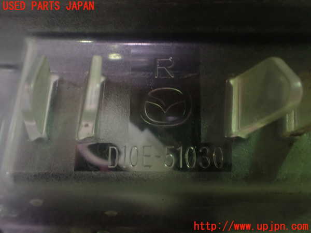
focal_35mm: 36
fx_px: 323
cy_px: 116
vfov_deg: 39.7
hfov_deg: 51.4
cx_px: 156
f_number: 2.5
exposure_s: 1/10
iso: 1250
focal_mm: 6.37
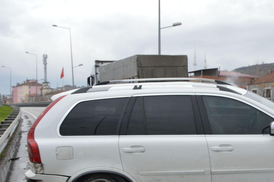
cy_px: 114
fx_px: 426
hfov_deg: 34.5
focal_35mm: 56
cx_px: 220
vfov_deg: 24.1
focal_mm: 22
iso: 100
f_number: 7.1
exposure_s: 1/200
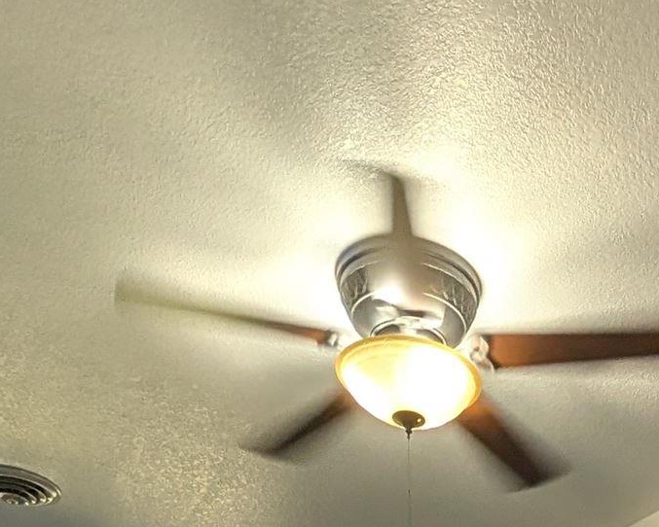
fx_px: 1034
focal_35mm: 53
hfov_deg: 33.1
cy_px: 1056
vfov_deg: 18.5
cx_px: 618
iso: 103
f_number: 1.7
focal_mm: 2.02
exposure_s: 1/60
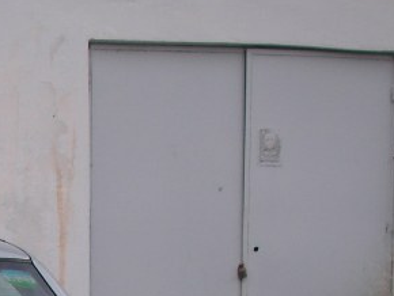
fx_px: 1526
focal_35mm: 134
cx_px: -79
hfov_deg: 14.3
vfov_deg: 10.5
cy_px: 496
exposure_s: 1/250
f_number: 3.3
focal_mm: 6.3
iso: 50
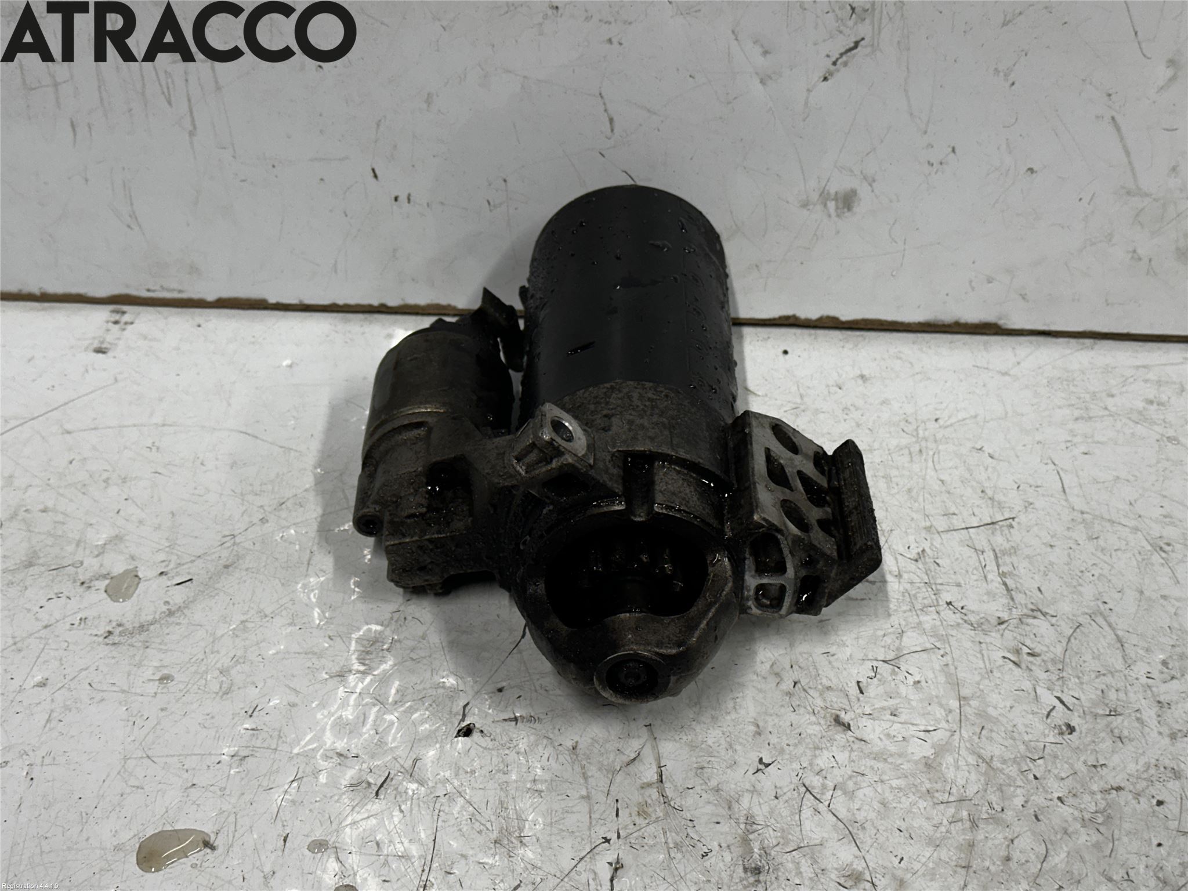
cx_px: 594
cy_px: 446
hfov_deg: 39.7
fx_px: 1647
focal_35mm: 48
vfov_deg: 30.3
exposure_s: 1/50
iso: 80
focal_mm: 6.86
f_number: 1.78
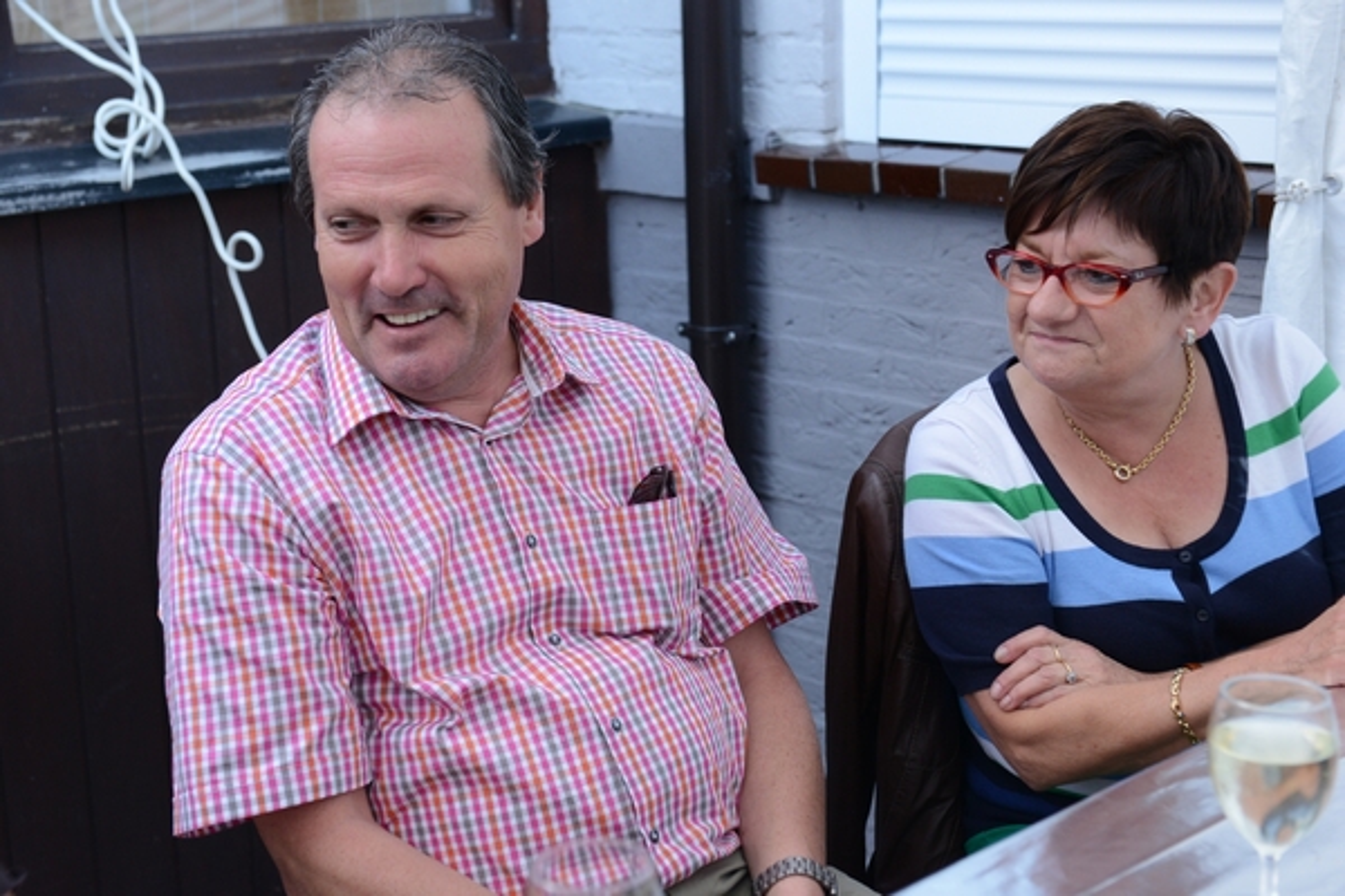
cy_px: 448
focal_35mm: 60
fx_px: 2241
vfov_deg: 22.6
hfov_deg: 33.4
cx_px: 672
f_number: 5
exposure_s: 1/100
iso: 1250
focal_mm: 60
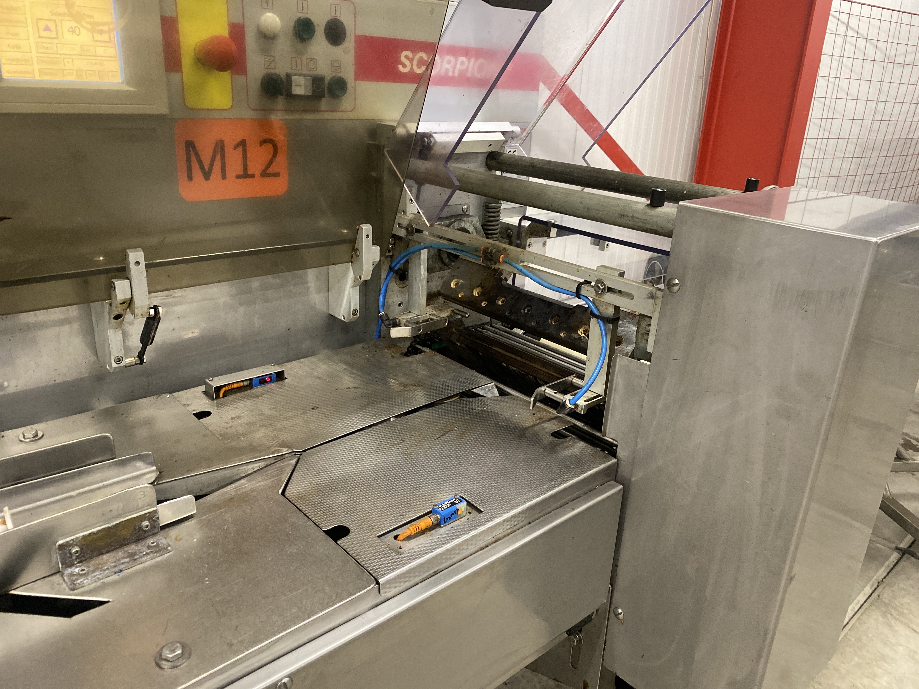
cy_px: 344
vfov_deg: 53.1
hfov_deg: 67.3
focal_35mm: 26
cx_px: 460
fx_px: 690
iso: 320
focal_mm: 4.25
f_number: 1.8
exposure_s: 1/33
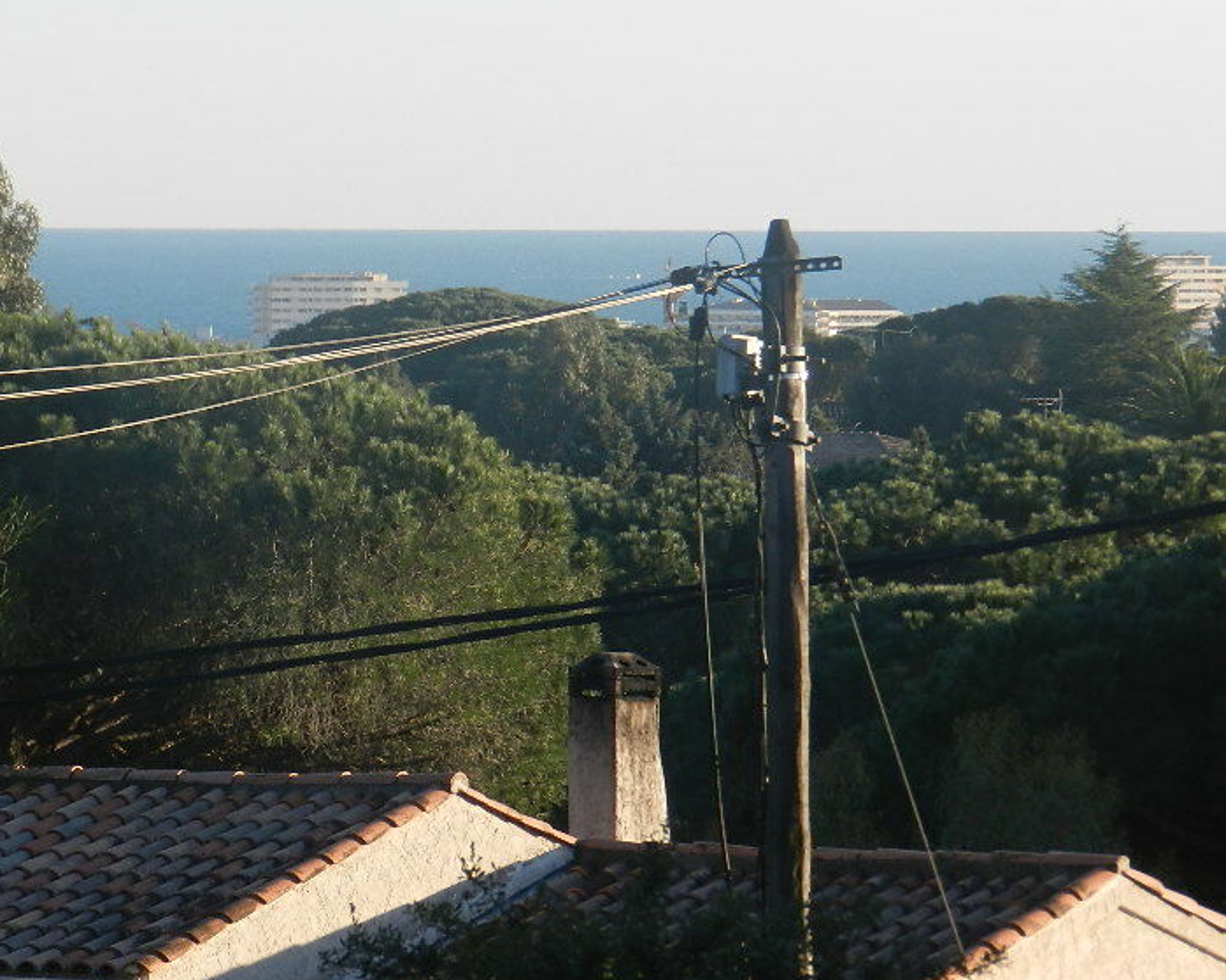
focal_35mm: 409
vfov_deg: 3.8
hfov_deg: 4.7
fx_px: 14838
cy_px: 421
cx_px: 456
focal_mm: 50.8
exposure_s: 1/250
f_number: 5.3
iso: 160
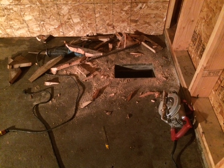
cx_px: 112
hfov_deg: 61.7
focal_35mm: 29
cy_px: 84
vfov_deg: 48.2
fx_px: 188
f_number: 2.2
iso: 500
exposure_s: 1/15
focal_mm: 4.15
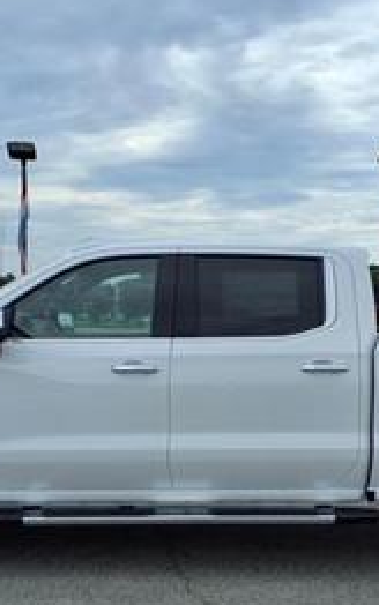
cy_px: 388
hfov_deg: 23.6
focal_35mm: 55
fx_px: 908
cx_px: 213
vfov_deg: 36.6
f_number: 1.9
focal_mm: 3.58
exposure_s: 1/1667
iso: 40
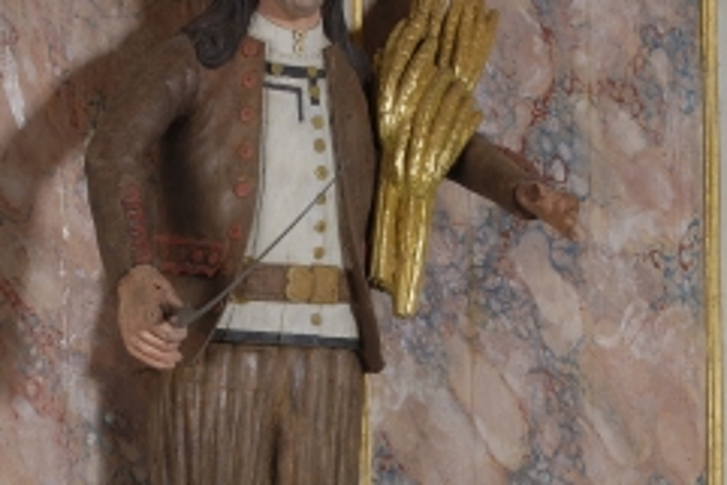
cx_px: 271
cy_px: 527
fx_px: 2891
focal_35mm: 143
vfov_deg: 9.5
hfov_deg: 14.3
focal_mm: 45
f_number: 20
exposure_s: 1/60
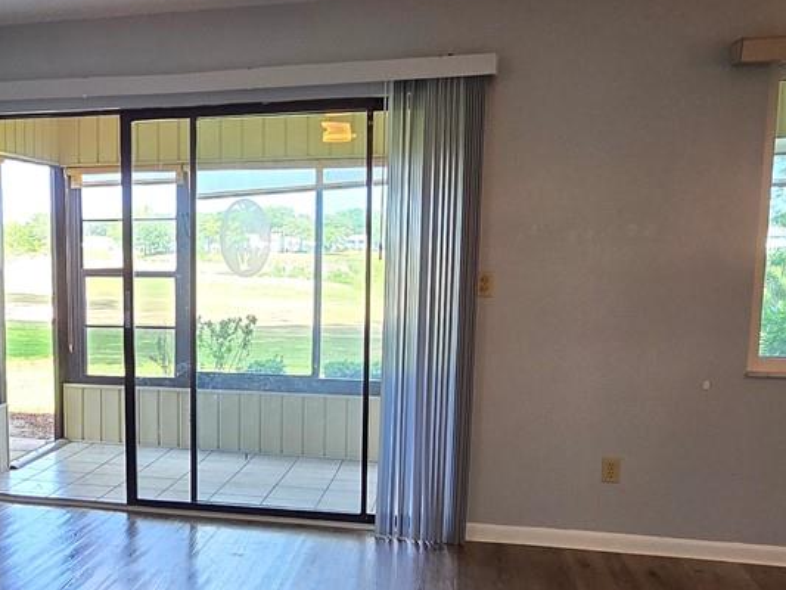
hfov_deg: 44.9
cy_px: 389
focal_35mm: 39
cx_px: 130
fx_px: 886
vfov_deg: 36.5
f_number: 2.2
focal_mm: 2.2
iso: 80
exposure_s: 1/60
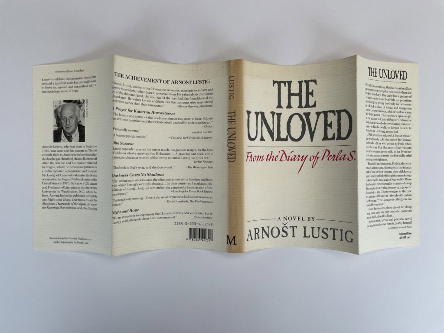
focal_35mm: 26
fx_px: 333
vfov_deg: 53.1
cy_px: 166
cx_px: 222
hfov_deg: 67.3
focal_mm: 4.2
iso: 32
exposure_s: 1/467
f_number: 1.6
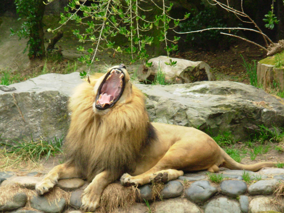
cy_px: 106
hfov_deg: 10.4
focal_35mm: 190
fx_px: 1559
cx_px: 142
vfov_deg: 7.8
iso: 200
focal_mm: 31.4
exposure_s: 1/271
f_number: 5
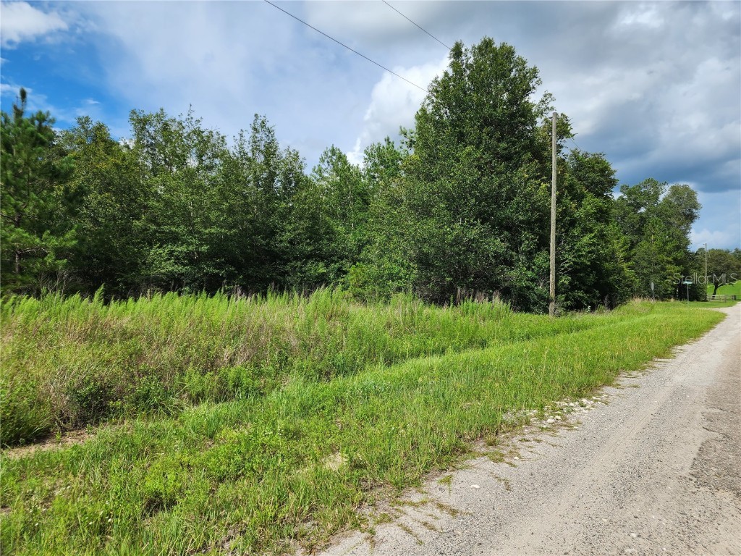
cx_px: 370
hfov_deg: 73.9
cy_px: 278
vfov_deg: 58.9
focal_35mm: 23
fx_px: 492
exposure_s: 1/1410
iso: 12
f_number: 1.8
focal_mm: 6.4
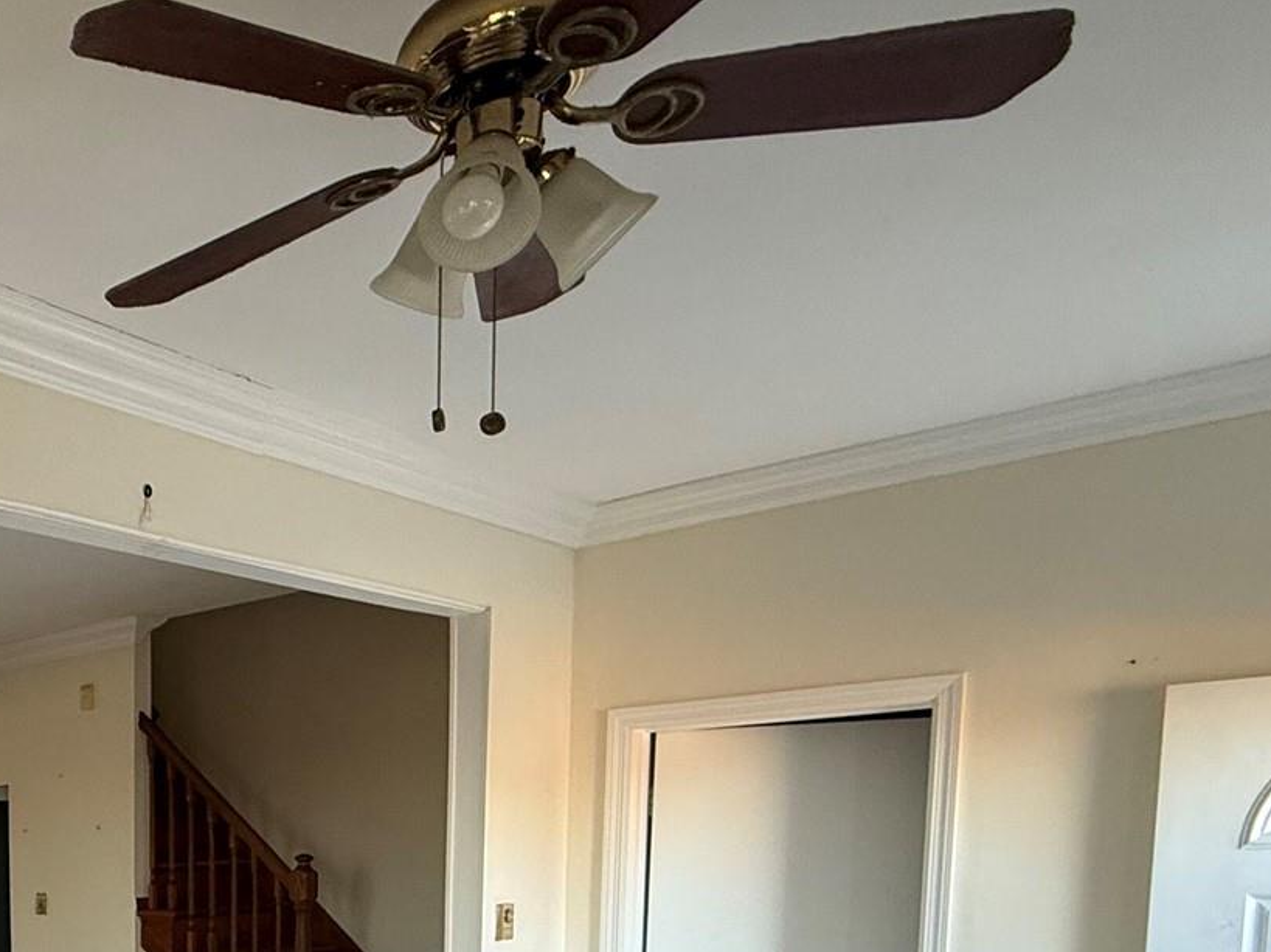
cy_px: 991
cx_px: -71
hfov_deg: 43.1
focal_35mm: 35
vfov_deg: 35.9
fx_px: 1285
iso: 250
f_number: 2.2
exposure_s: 1/99
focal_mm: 2.22
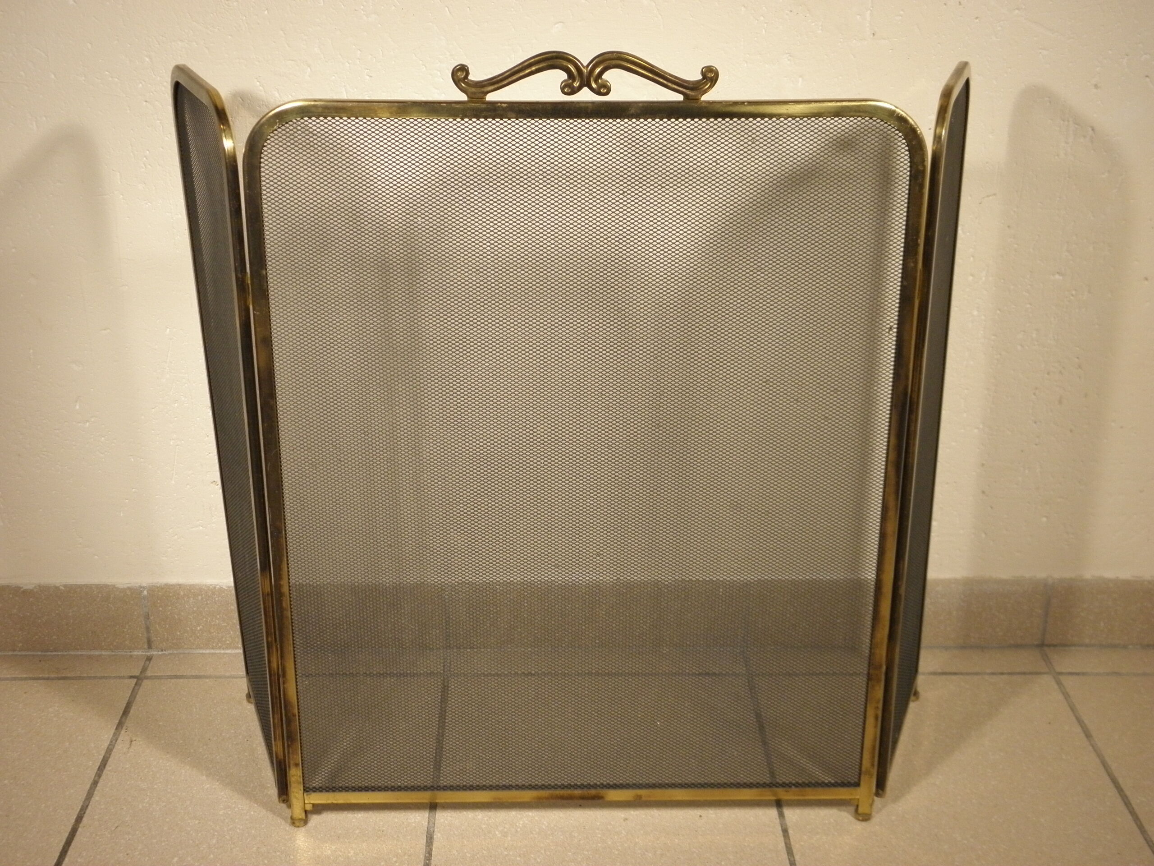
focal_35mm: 44
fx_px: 1467
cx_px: 577
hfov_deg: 42.9
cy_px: 433
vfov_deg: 32.9
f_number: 3.9
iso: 200
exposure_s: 1/25
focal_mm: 7.9
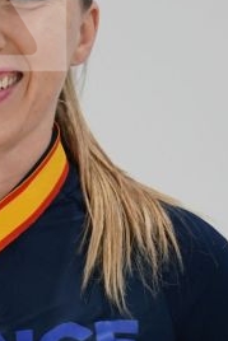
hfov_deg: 1.5
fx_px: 8481
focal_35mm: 894
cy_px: 406
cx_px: -52
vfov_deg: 2.3
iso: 1250
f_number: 2.8
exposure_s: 1/250
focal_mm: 200
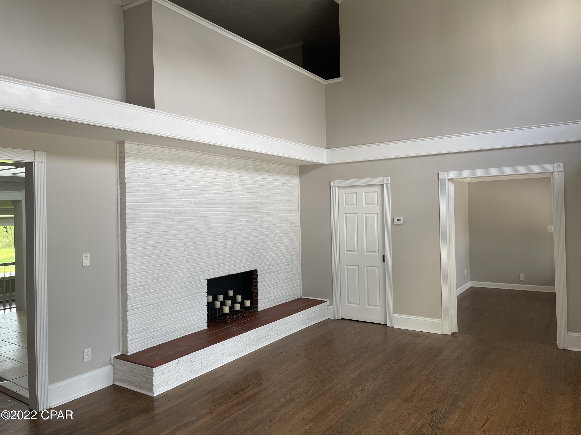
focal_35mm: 26
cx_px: 290
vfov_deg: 53.1
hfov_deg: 67.3
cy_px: 218
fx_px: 436
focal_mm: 4.2
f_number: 1.6
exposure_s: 1/121
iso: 64
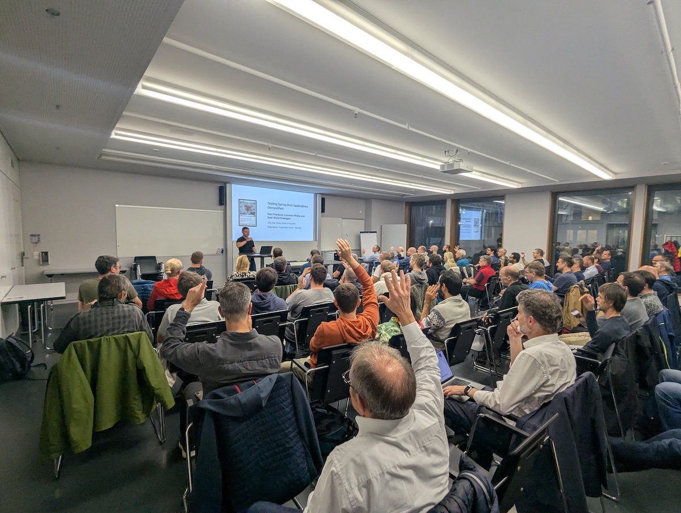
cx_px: 340
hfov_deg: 94.4
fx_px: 315
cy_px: 256
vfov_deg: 78.3
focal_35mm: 16
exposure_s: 1/100
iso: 106
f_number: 2.2
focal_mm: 2.35
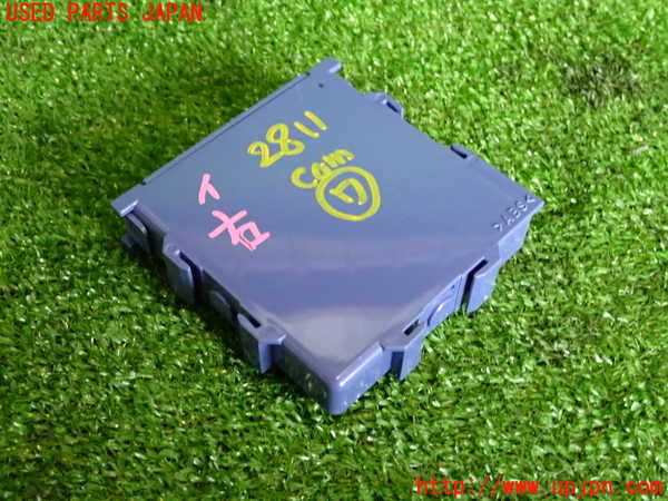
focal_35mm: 44
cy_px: 250
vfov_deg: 32.9
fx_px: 849
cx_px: 334
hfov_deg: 42.9
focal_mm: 7.84
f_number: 2.9
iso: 800
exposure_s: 1/30
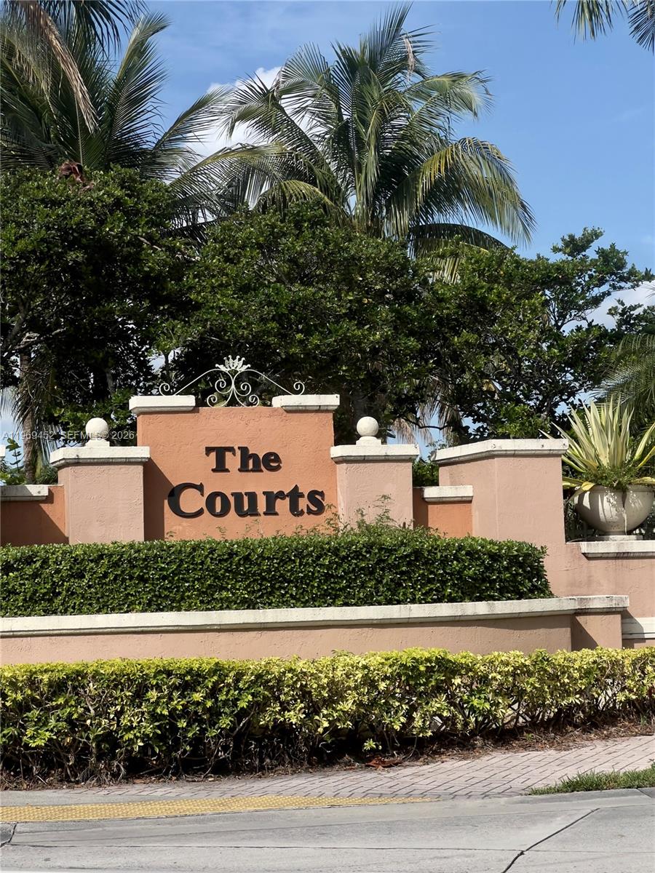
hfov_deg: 19.1
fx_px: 1943
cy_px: 436
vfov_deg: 25.3
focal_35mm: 77
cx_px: 328
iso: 32
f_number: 2.8
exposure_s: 1/1357
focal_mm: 9
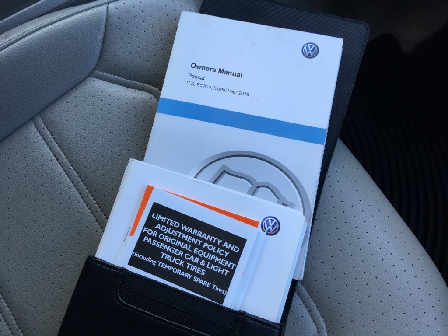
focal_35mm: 29
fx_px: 375
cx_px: 224
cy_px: 168
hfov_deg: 61.7
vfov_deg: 48.2
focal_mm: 4.15
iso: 40
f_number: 2.2
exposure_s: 1/120
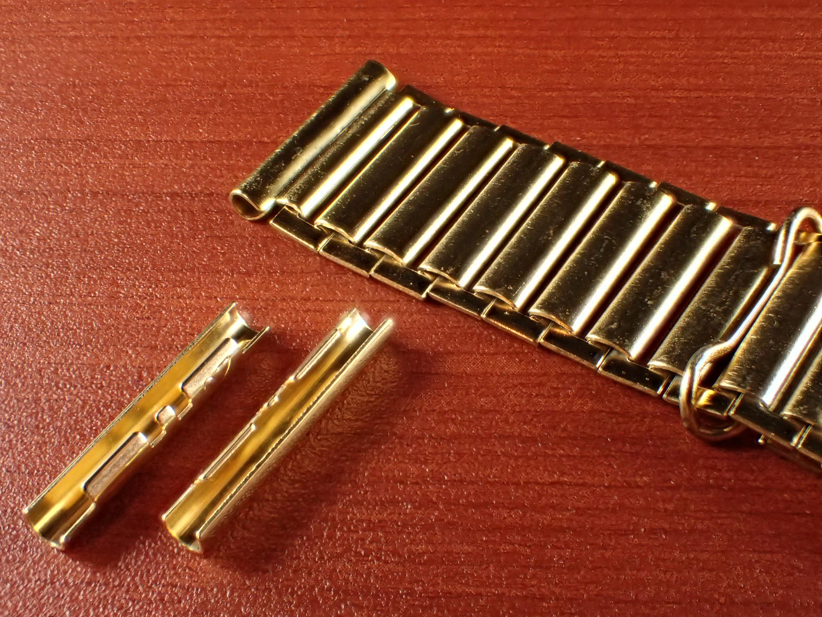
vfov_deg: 31.5
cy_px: 308
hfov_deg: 41.2
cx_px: 411
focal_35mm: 46
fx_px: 1092
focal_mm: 8.41
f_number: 4.5
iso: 800
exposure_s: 1/100
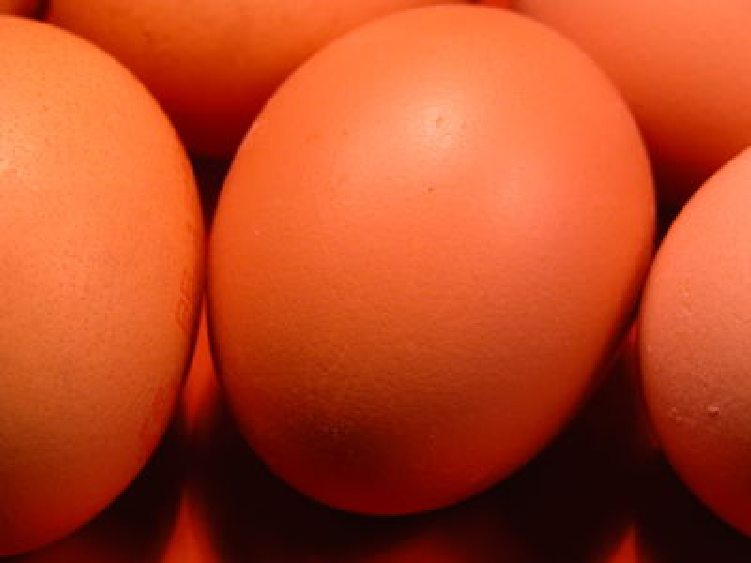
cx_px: 376
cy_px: 282
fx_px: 2321
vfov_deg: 13.8
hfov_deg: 18.4
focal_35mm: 107
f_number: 3.7
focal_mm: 27.3
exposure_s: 1/68.3
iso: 100
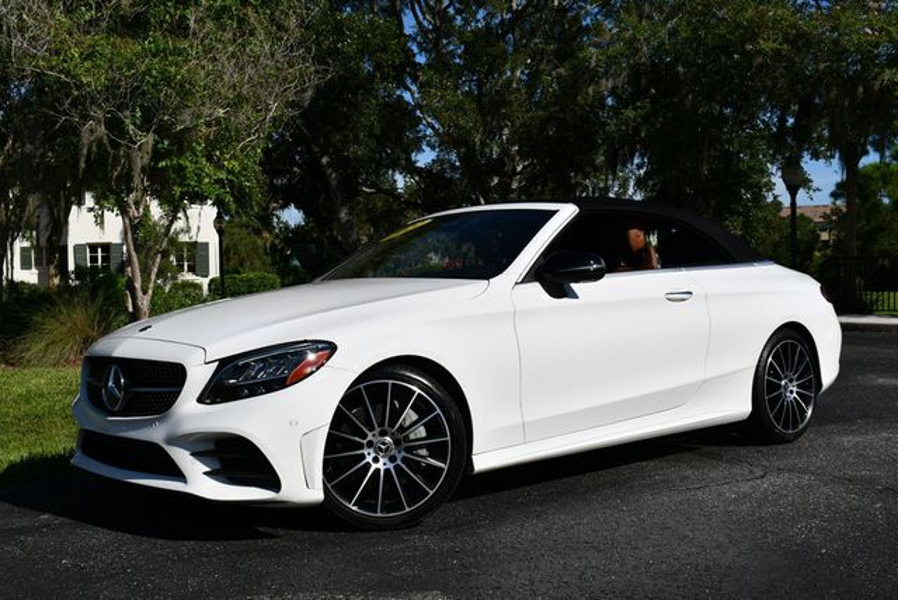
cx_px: 449
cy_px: 300
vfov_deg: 30.6
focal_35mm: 44
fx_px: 1099
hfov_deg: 44.5
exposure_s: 1/500
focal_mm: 22
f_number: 11
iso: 100
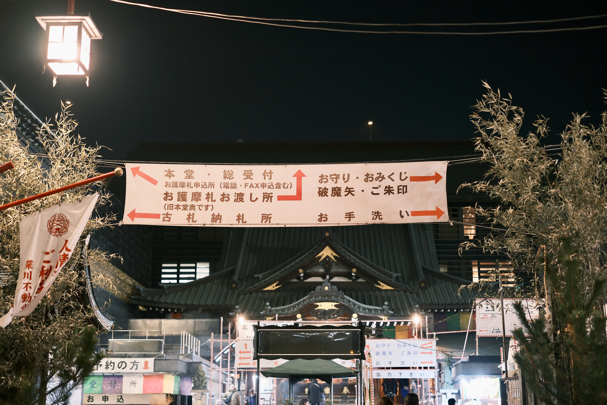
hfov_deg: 39.6
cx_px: 304
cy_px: 202
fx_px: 843
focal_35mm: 50
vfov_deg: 27.0
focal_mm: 33
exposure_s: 1/50
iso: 1250
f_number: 1.6
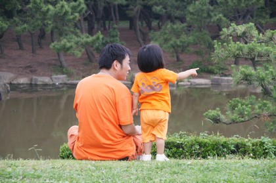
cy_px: 92
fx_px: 861
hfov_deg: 18.2
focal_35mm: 112
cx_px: 138
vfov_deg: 12.1
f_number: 5.6
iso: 800
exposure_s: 1/200
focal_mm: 75
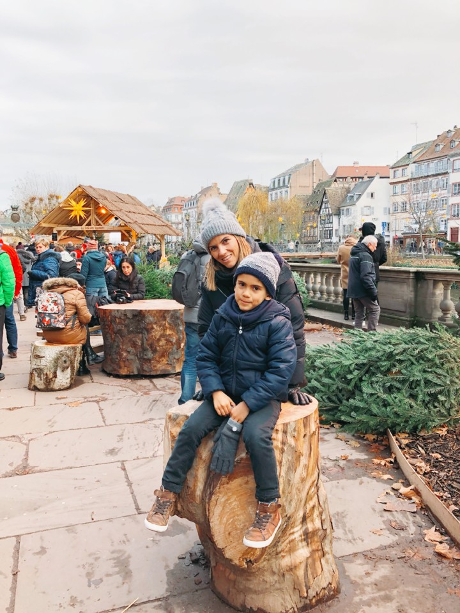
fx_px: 496
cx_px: 230
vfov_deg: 63.4
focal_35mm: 28
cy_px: 306
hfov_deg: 49.7
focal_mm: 4
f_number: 1.8
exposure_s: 1/149
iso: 20
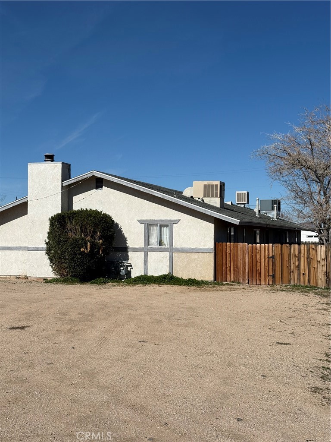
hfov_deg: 30.3
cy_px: 221
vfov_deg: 39.7
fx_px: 612
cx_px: 166
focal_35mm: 48
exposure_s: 1/11364
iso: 64
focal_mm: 6.76
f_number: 1.78
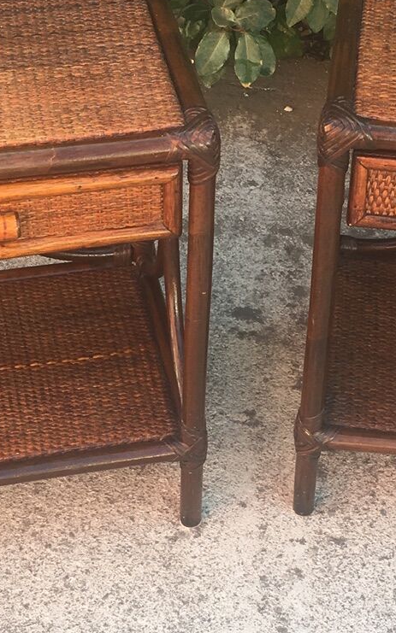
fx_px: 1468
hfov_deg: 15.4
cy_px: 346
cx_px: 239
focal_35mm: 85
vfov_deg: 24.4
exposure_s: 1/126
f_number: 2.2
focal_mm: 4.15
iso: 25
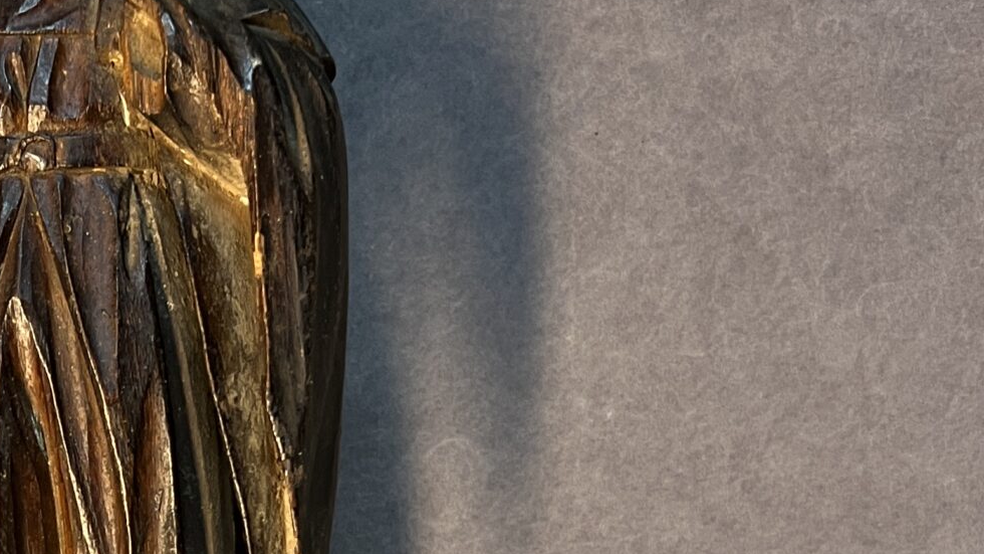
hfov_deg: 27.2
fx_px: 1931
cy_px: 645
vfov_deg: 15.8
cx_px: 36
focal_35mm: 74
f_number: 1.5
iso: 100
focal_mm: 5.7
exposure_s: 1/50
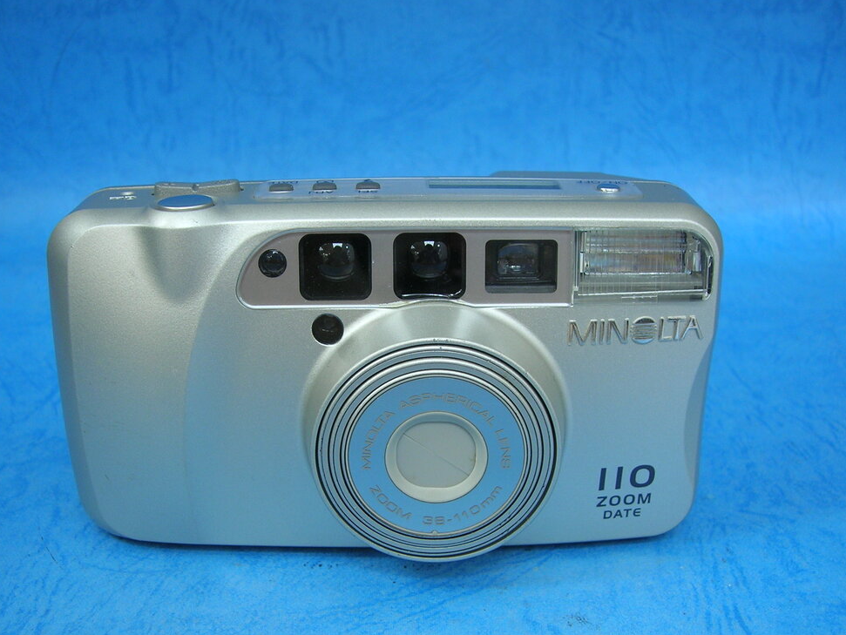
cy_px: 375
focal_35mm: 42
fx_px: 1027
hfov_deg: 44.7
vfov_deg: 34.3
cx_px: 385
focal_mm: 5.7
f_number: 2.9
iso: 50
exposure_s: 1/11.7
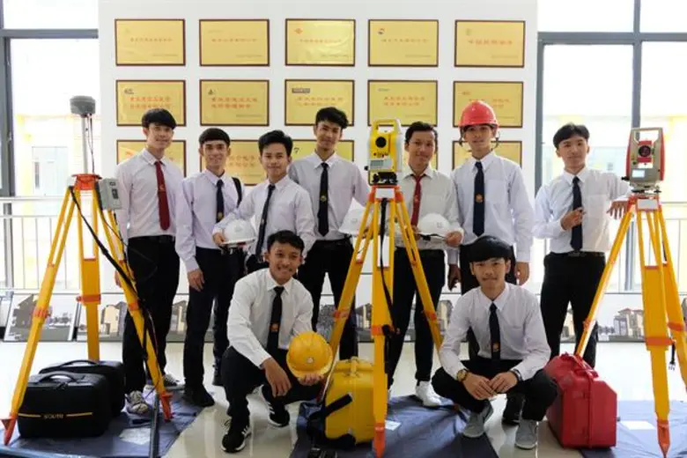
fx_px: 572
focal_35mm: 30
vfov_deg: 43.6
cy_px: 229
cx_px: 344
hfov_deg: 61.9
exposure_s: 1/60
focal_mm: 20.1
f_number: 4.5
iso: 1000
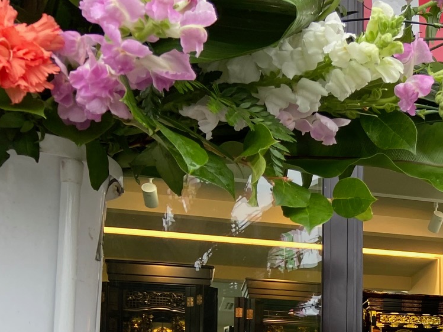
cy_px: 389
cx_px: 583
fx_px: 896
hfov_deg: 24.2
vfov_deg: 19.8
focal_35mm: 70
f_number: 1.8
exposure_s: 1/121
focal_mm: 4.25
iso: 80
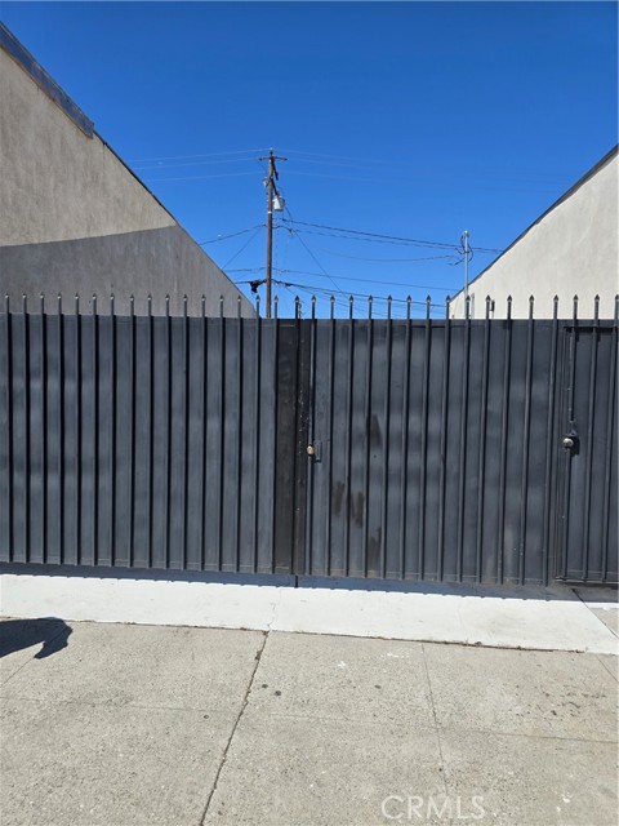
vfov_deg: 73.9
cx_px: 310
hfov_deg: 58.9
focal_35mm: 23
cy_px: 413
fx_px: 548
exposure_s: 1/1033
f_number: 1.7
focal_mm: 6.3
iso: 12
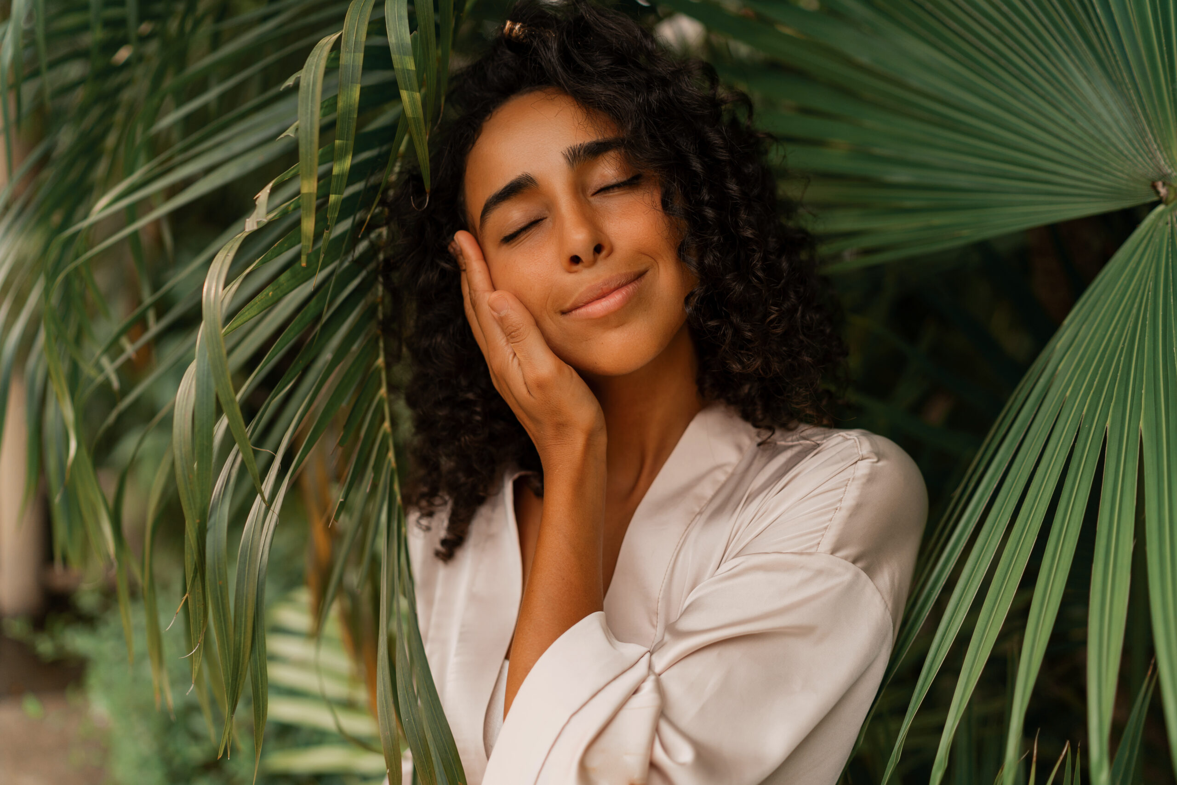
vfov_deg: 37.9
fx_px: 1144
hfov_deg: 54.4
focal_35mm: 35
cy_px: 392
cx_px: 588
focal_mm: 35
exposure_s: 1/500
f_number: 1.8
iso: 160
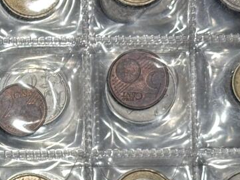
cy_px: 219
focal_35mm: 186
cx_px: -109
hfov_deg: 10.3
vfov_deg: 7.9
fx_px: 1290
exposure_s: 1/50
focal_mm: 6.86
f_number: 1.78
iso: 64
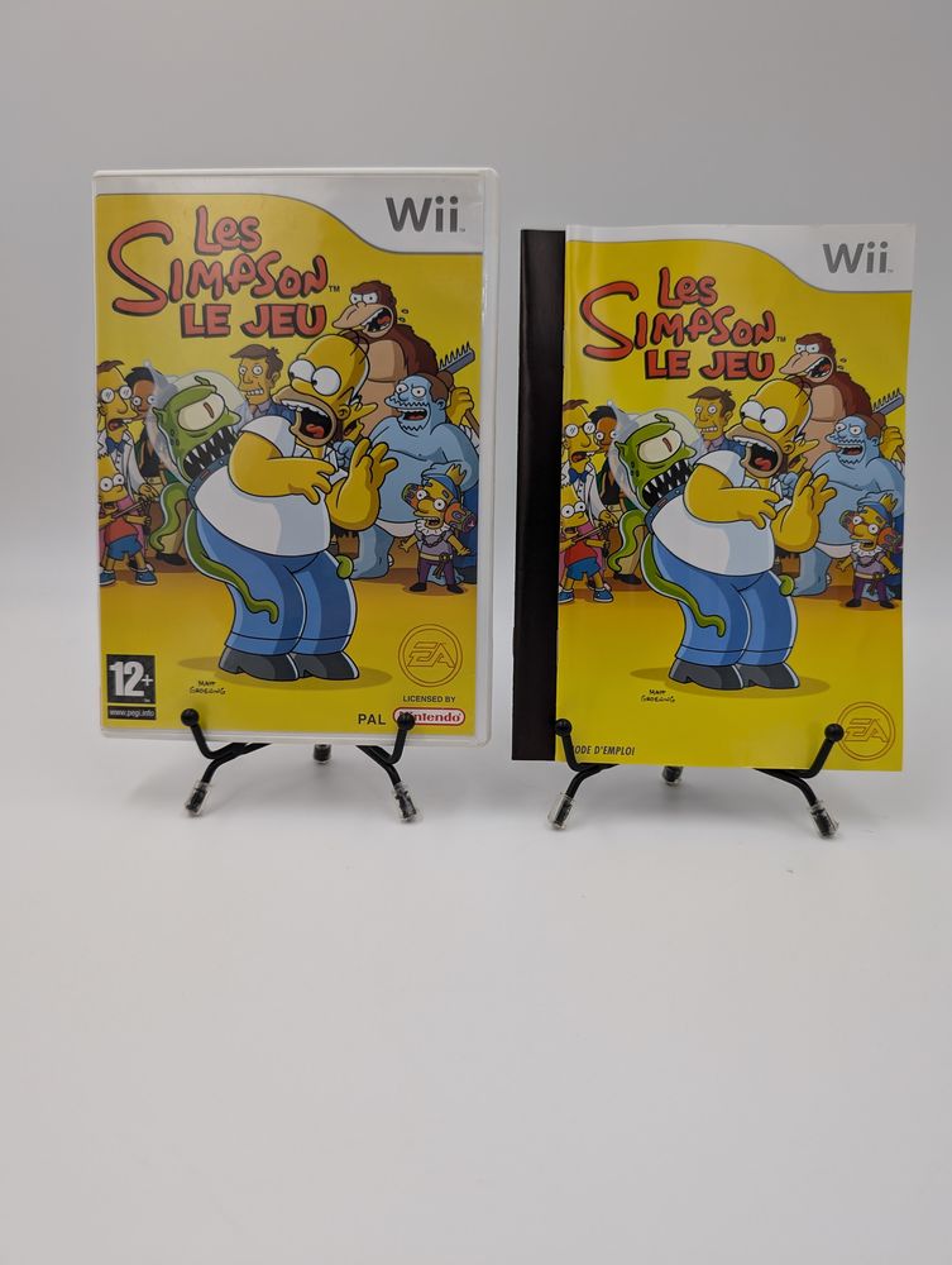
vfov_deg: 71.5
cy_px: 632
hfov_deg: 56.9
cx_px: 476
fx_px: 878
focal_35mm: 24
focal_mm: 6.9
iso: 68
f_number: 1.68
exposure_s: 1/53
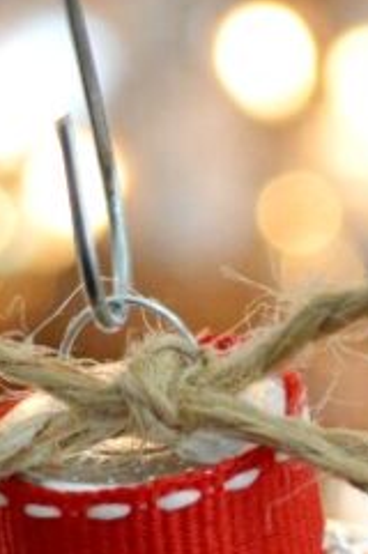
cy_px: 740
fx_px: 3337
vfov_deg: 9.3
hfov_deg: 6.3
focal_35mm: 217
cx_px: 190
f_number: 5
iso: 3200
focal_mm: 34
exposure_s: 1/50
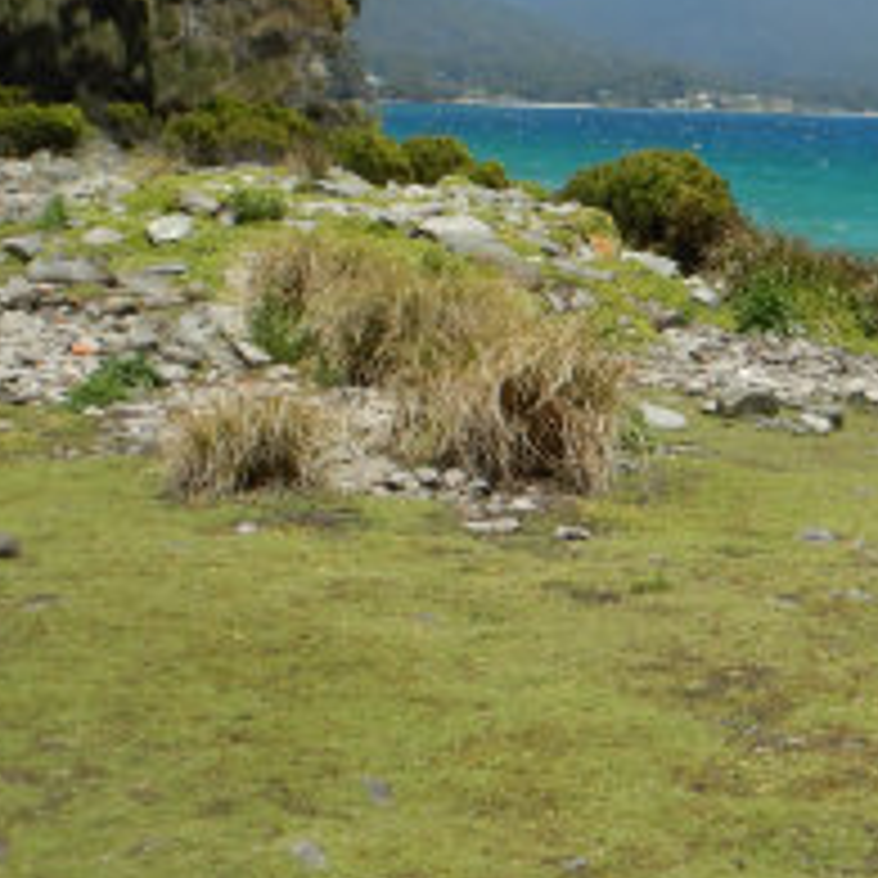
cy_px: 126
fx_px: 2497
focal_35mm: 87
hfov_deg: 19.9
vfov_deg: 19.7
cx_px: 540
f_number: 4.1
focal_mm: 4.3
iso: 125
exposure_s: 1/1000
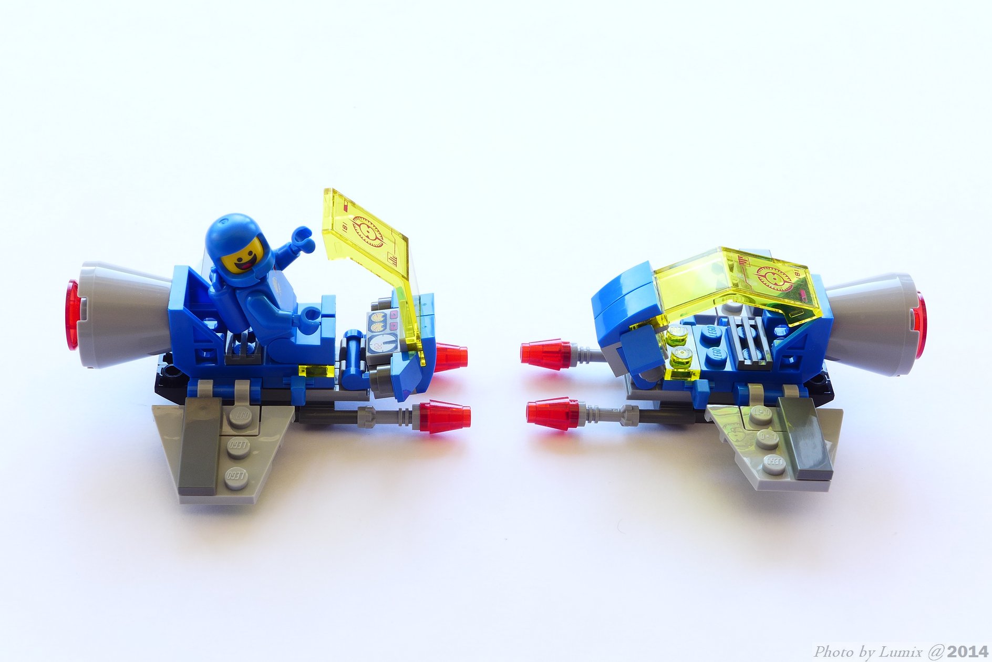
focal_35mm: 70
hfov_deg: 28.8
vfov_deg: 19.5
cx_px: 496
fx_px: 1929
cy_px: 331
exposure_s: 1/15
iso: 80
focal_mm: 13.7
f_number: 4.5
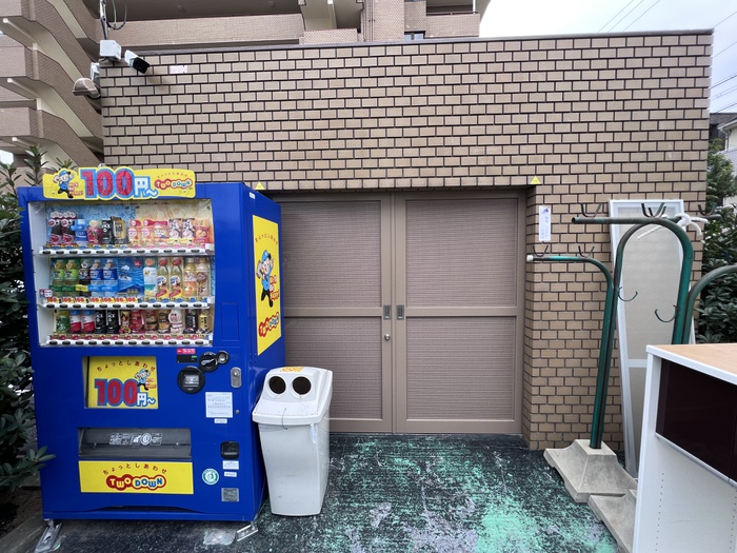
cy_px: 276
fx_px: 277
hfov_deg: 106.2
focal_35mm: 13
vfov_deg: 89.9
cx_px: 368
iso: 32
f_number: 1.8
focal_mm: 1.57
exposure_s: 1/182
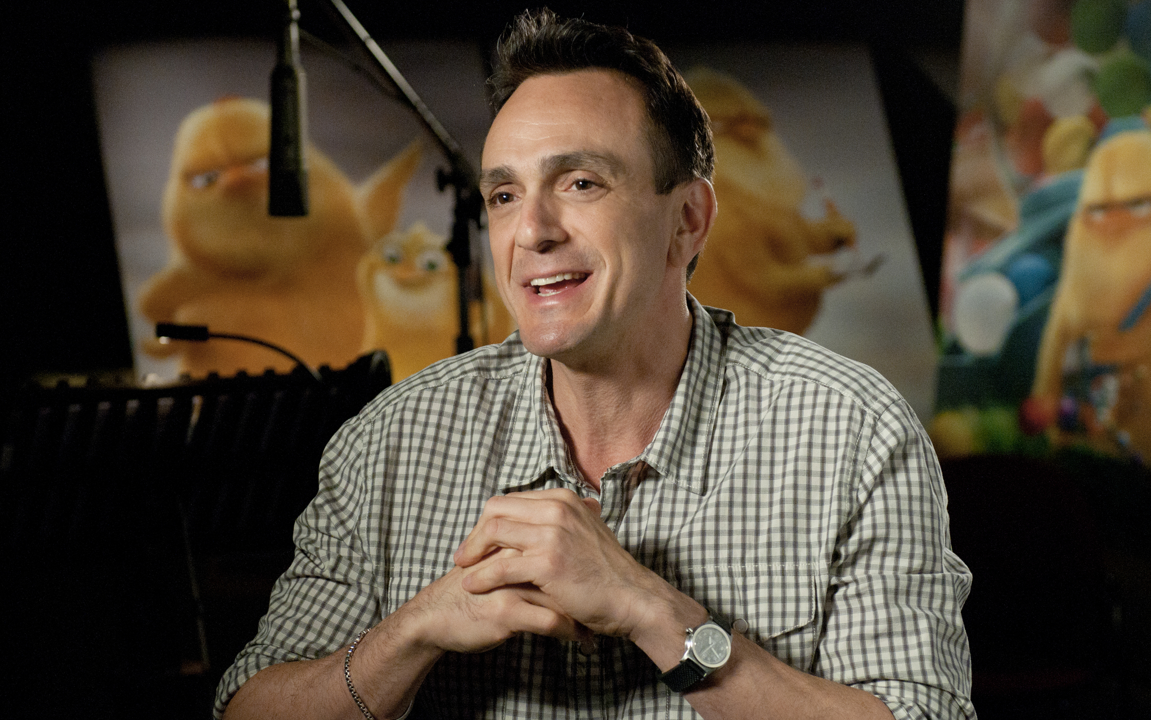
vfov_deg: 12.2
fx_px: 3357
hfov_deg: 19.5
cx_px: 576
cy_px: 341
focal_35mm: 107
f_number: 3.5
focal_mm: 70
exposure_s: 1/125
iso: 1600
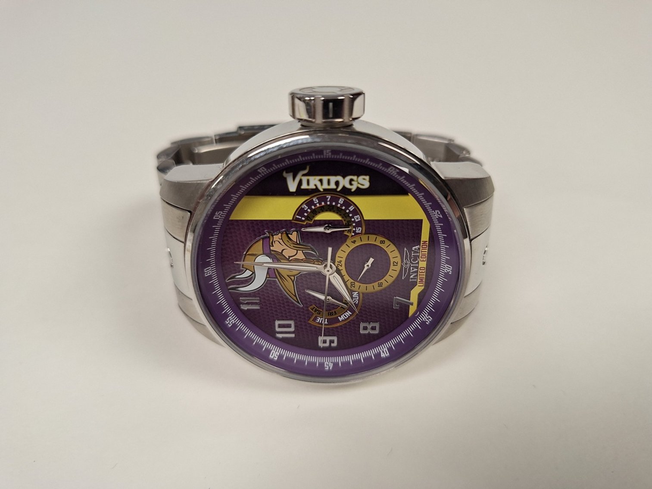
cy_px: 244
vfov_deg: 58.9
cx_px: 326
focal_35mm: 23
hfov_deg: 73.9
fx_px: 433
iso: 80
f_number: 1.8
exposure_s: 1/60
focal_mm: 5.54
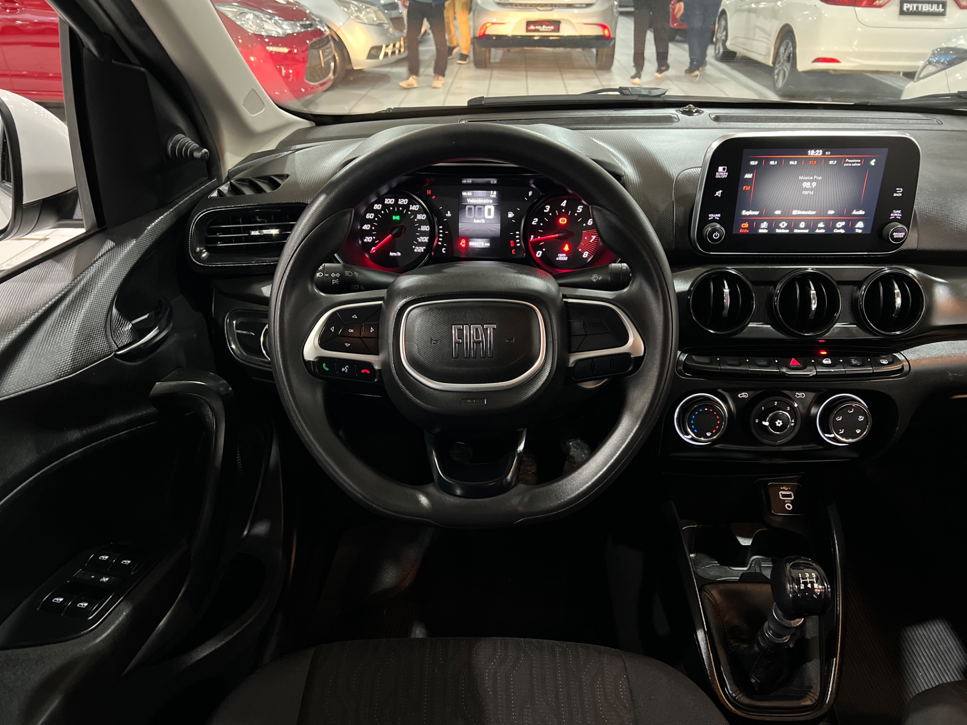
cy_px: 362
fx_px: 726
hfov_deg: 67.3
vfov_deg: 53.1
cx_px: 484
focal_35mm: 26
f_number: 1.5
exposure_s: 1/30
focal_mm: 5.7
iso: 640
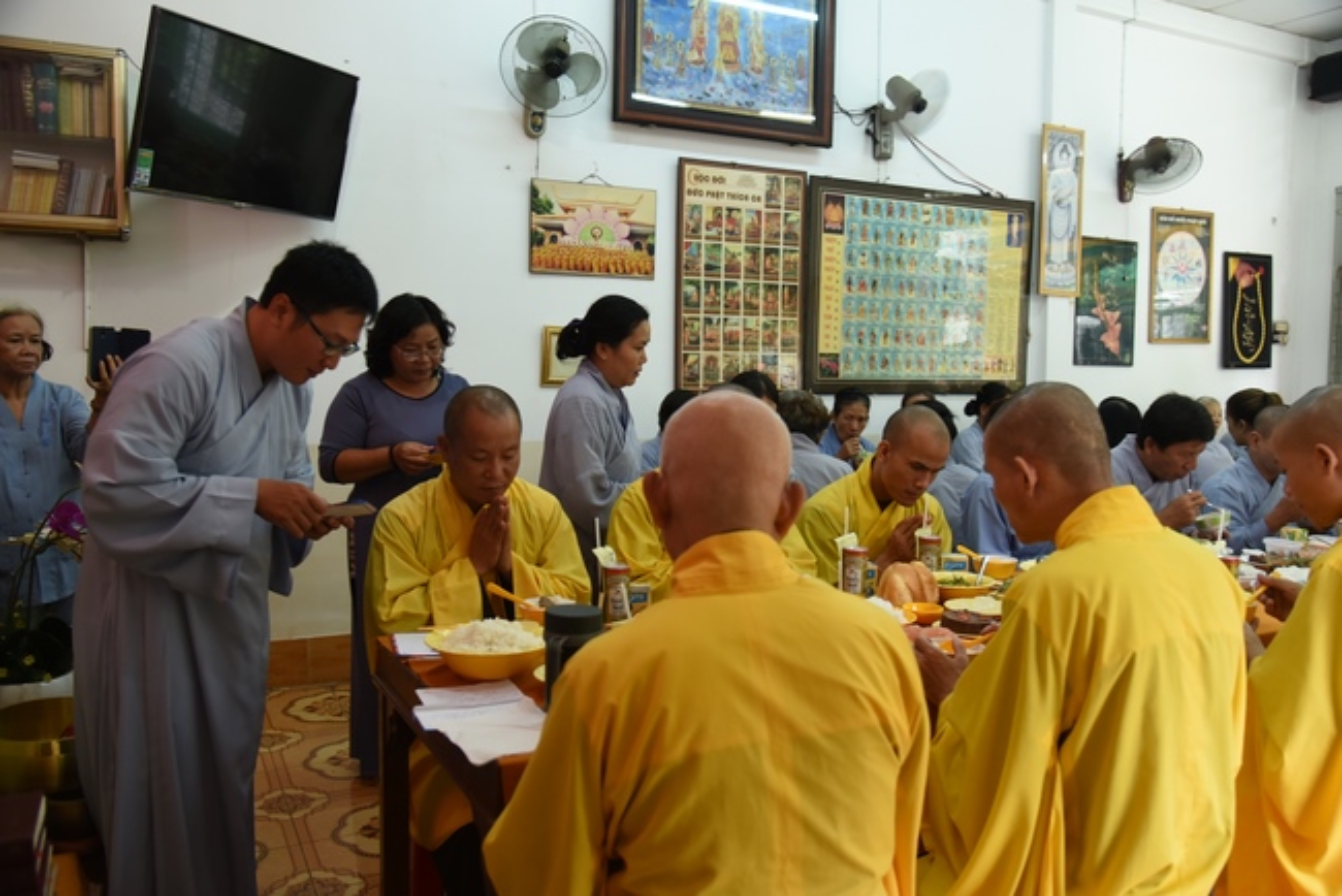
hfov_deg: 65.4
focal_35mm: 28
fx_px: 1044
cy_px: 448
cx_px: 671
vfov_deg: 46.4
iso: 900
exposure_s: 1/60
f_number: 4
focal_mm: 28
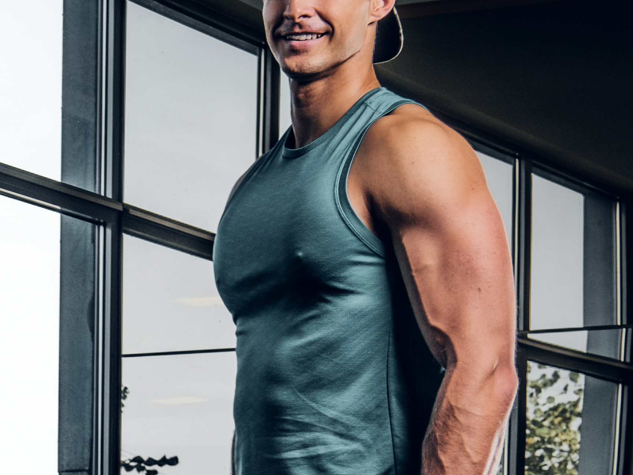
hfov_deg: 10.4
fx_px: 3346
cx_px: -328
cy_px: 630
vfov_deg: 8.0
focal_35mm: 183
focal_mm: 35
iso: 160
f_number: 5.6
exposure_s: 1/125
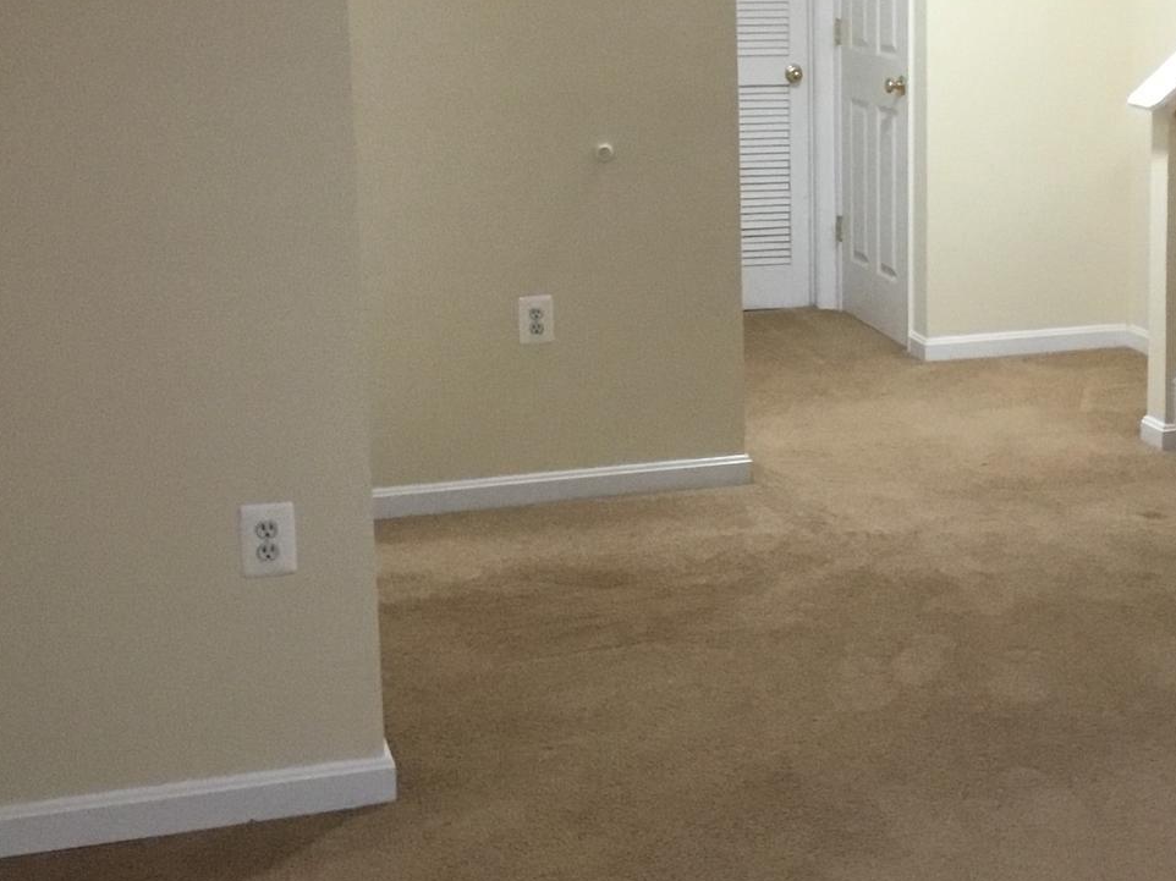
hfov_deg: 28.9
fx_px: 2242
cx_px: 911
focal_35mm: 66
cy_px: 222
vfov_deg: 22.0
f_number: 2.4
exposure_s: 1/24
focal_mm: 3.3
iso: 200
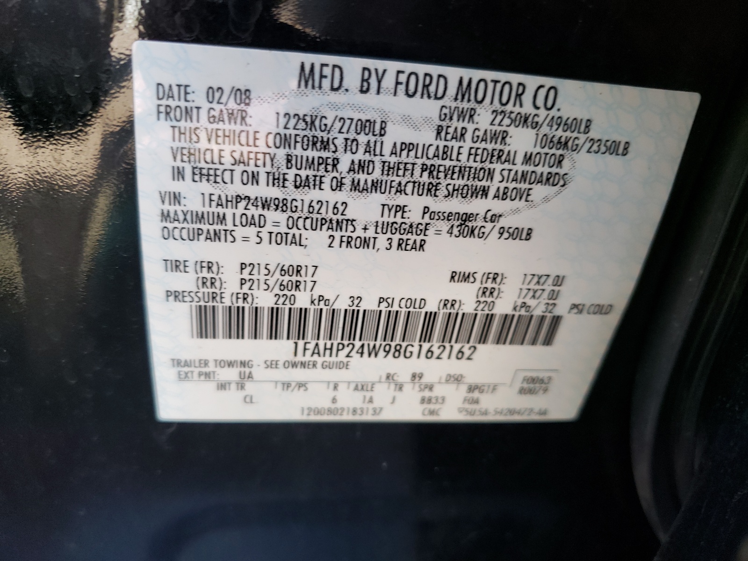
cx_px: 374
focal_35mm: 26
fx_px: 562
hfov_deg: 67.3
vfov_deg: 53.1
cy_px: 280
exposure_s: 1/120
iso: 69
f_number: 1.5
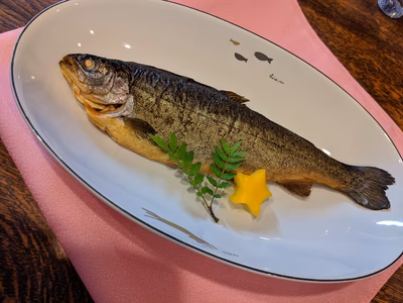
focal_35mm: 27
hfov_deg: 65.3
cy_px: 152
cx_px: 202
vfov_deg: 51.4
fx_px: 314
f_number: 1.8
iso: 112
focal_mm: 4.44
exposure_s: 1/24
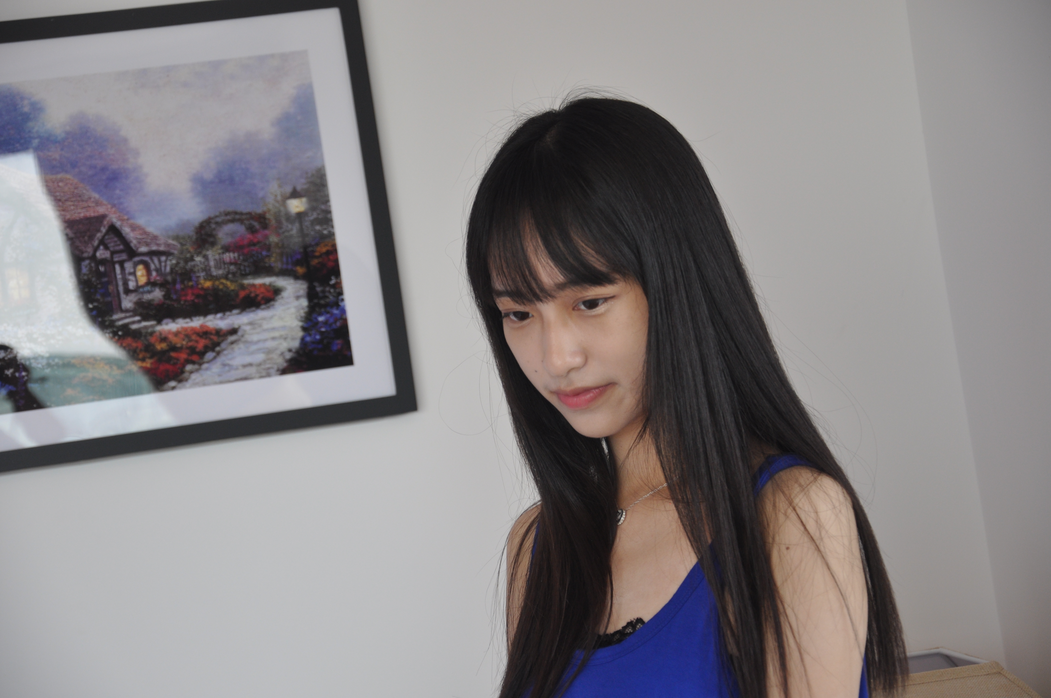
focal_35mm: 128
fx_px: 3718
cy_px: 349
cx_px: 526
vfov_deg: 10.7
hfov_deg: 16.1
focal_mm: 85
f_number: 5.6
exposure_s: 1/60
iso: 400
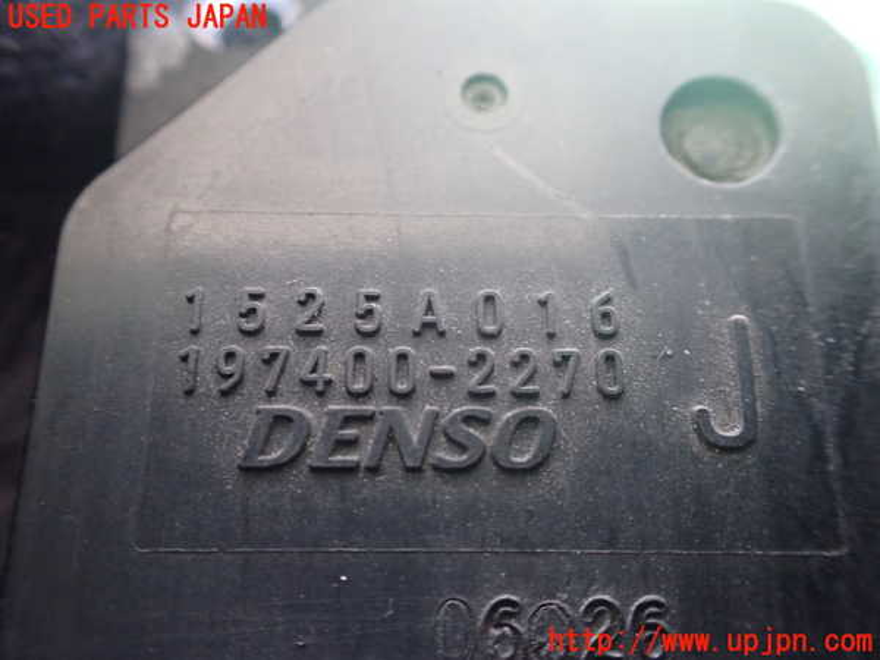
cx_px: 440
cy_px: 330
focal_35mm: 30
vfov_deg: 46.8
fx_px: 763
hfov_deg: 60.0
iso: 800
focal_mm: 5.4
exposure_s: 1/30
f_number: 2.3
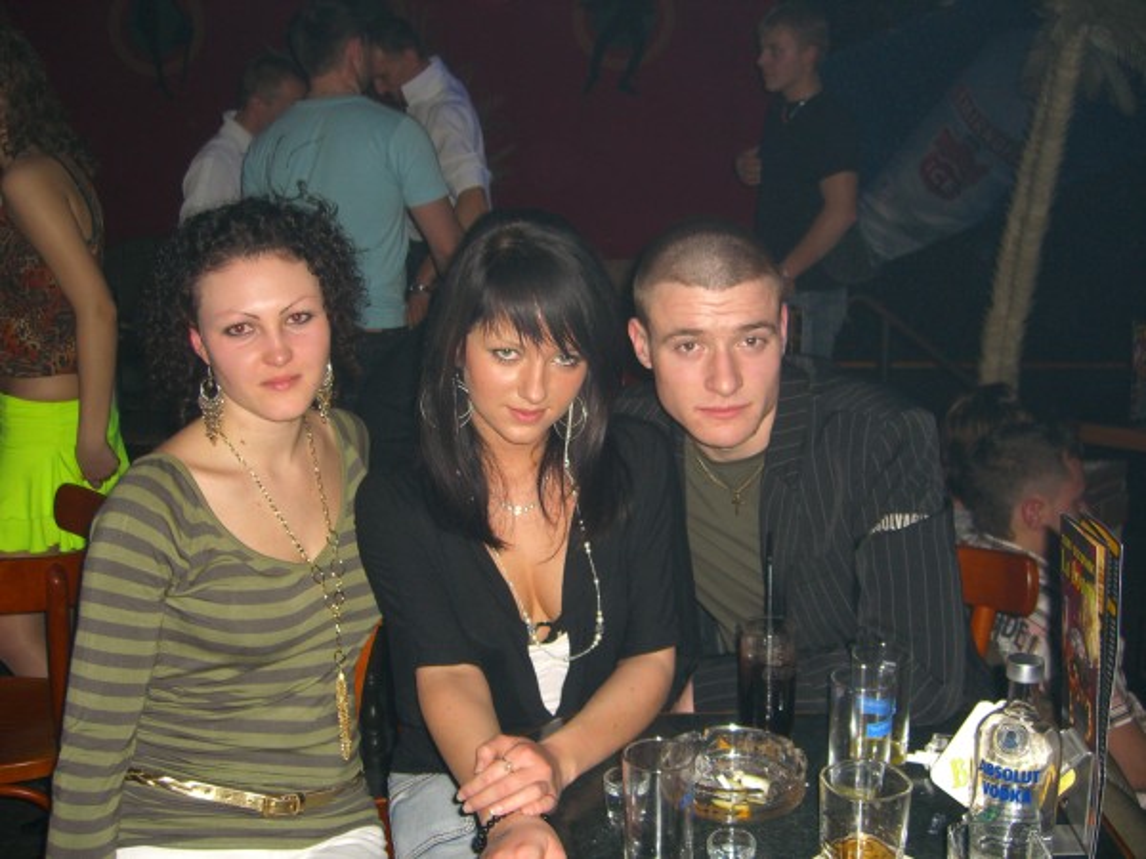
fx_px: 1258
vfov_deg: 37.7
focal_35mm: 38
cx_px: 573
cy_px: 430
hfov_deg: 49.0
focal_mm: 7.9
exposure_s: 1/60
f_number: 2.8
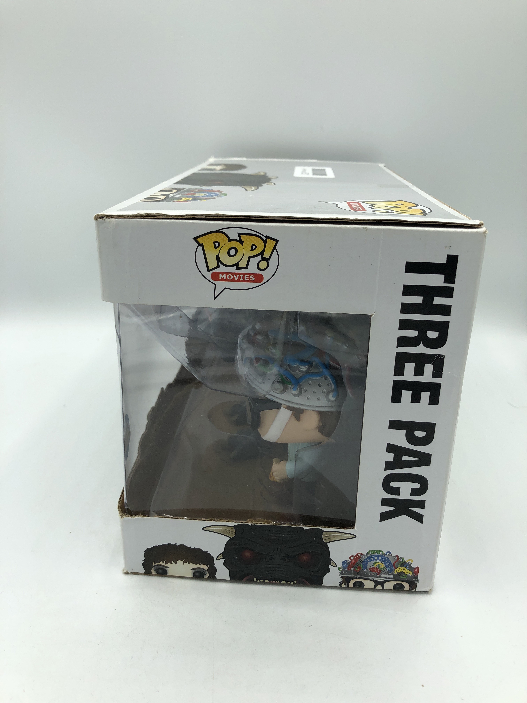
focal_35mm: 28
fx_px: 568
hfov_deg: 49.7
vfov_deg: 63.4
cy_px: 352
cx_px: 264
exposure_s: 1/774
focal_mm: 4
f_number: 1.8
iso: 20
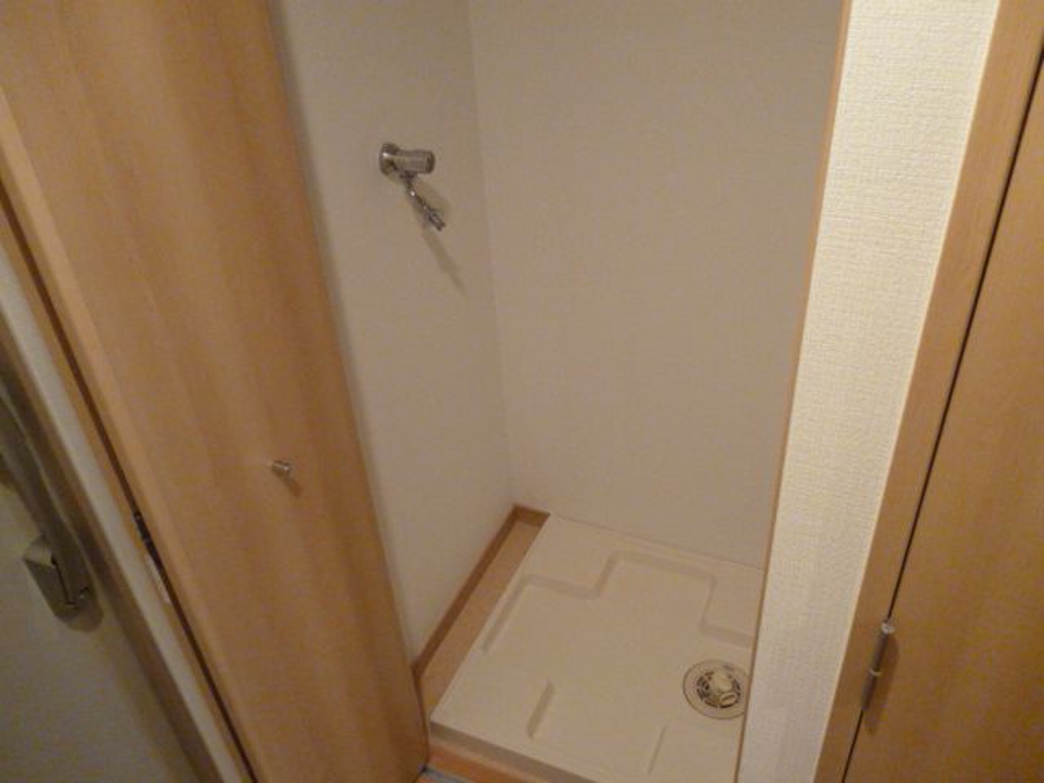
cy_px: 392
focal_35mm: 28
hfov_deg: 63.4
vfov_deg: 49.7
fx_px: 844
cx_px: 522
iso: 800
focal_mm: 5
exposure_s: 1/25
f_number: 3.1
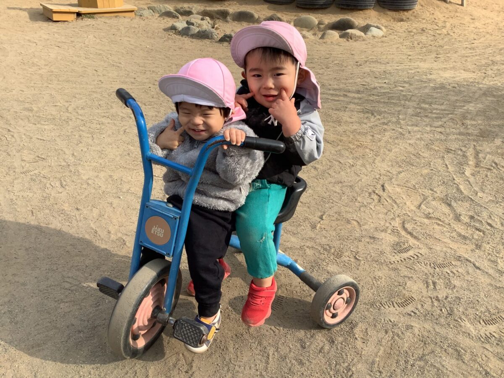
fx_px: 451
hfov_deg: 58.4
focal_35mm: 31
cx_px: 252
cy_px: 189
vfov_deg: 45.4
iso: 25
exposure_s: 1/599
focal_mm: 3.3
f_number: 2.4
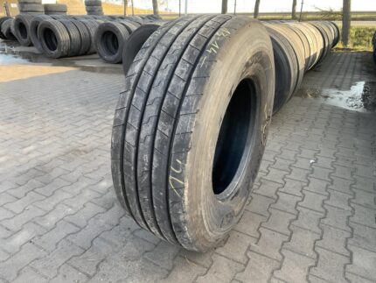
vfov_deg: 53.1
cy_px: 142
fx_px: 283
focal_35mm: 26
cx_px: 188
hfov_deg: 67.3
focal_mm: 4.25
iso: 32
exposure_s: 1/121
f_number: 1.8
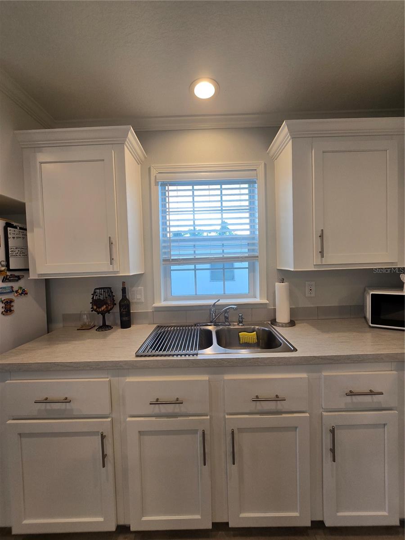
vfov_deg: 106.2
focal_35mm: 13
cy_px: 270
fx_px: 203
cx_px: 202
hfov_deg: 89.9
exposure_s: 1/136
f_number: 2.2
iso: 50
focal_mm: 2.2
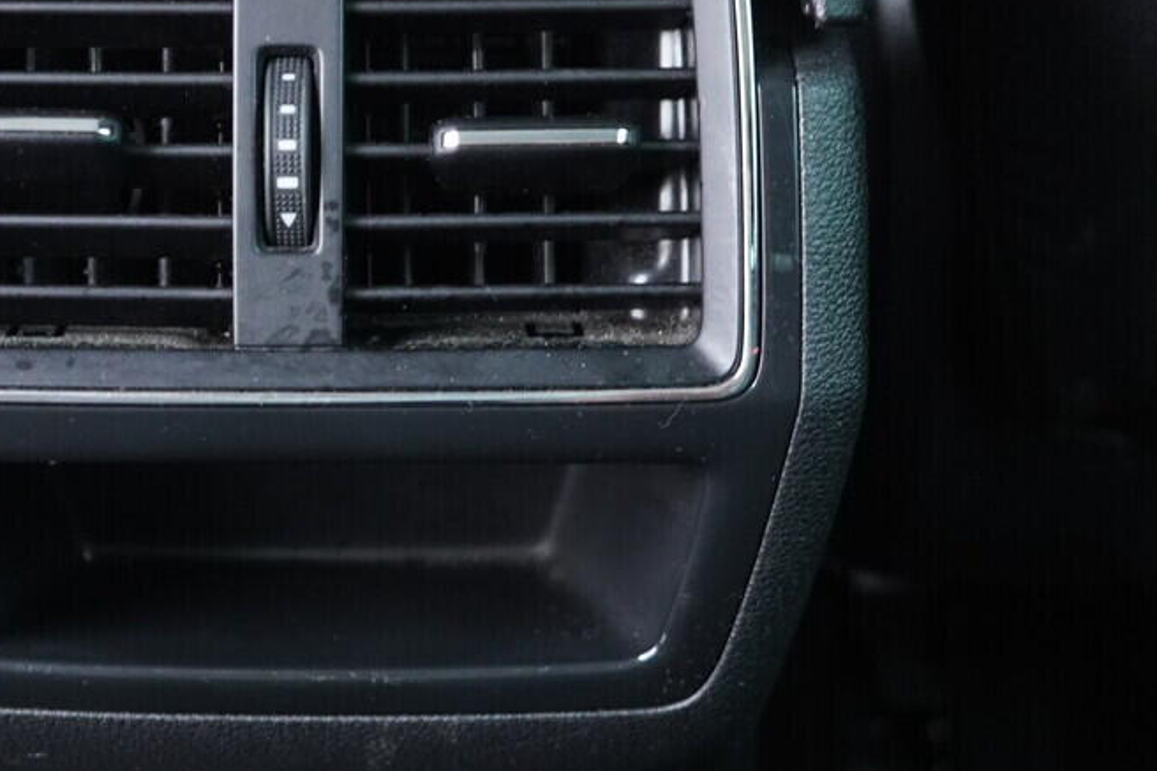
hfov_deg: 25.5
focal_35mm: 79
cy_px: 344
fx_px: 2538
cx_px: 347
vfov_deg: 17.3
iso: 1600
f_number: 2.8
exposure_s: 1/40
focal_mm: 24
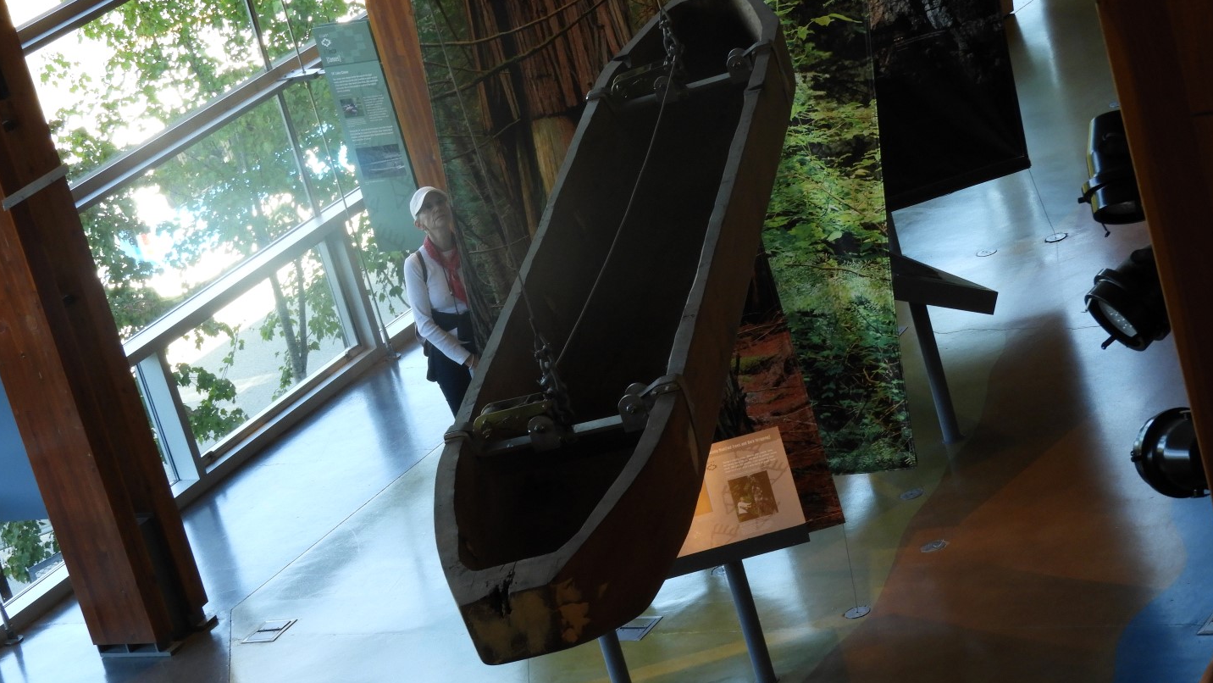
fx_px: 3699
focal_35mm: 115
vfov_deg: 10.5
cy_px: 359
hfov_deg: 18.6
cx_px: 607
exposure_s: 1/60
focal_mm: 18.8
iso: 280
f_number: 4.8
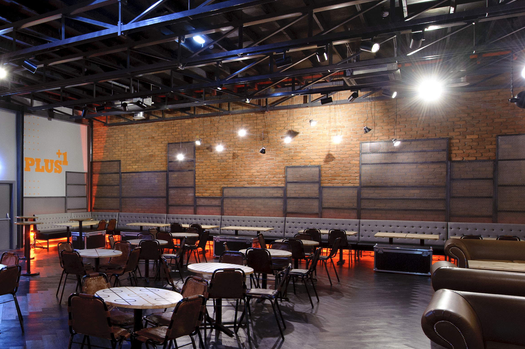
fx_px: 481
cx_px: 92
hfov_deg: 52.8
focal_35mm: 33
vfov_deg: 39.8
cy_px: 201
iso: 400
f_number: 8
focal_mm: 15
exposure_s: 1.6
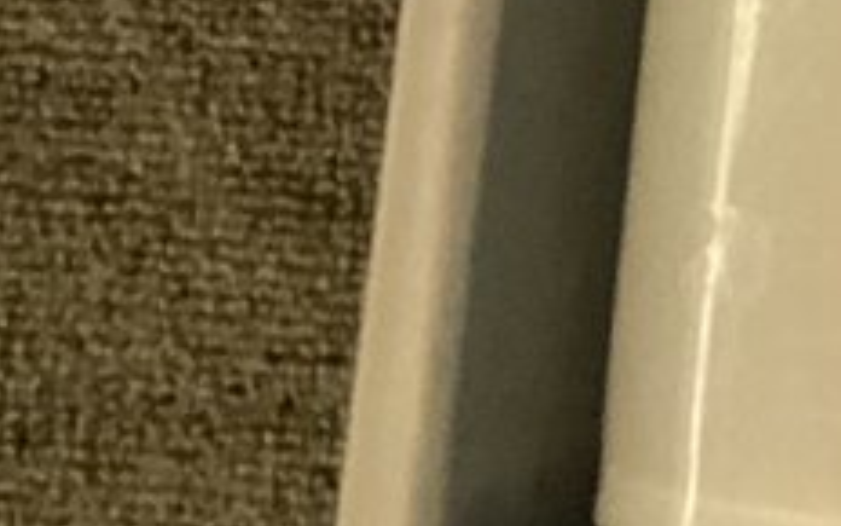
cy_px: -1126
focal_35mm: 214
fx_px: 4905
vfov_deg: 5.7
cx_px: 2347
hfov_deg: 8.5
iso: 400
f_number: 2.4
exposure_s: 1/33
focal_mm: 3.3
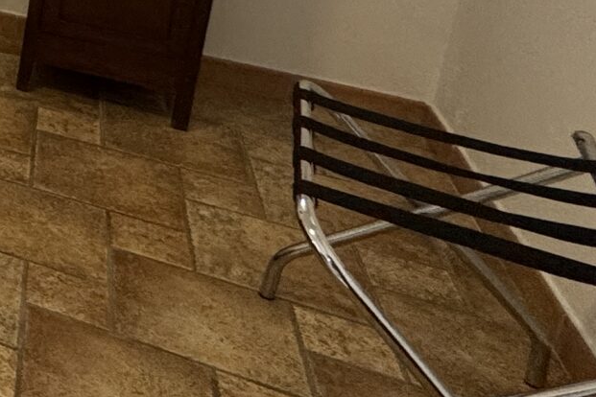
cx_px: -600
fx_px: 993
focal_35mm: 60
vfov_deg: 19.4
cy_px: -216
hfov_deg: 19.2
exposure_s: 1/100
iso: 200
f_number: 2.2
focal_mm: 2.22
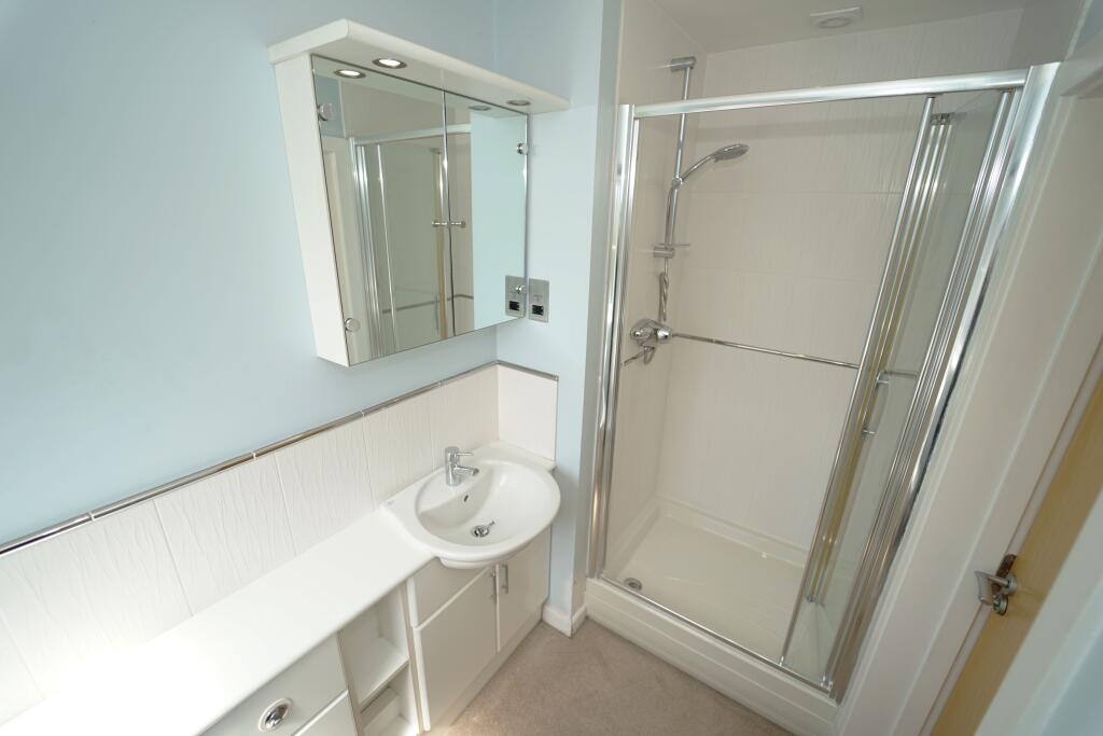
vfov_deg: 81.2
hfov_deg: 104.2
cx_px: 552
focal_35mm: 14
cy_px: 368
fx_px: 429
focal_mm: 14
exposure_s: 1/250
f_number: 2.8
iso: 100
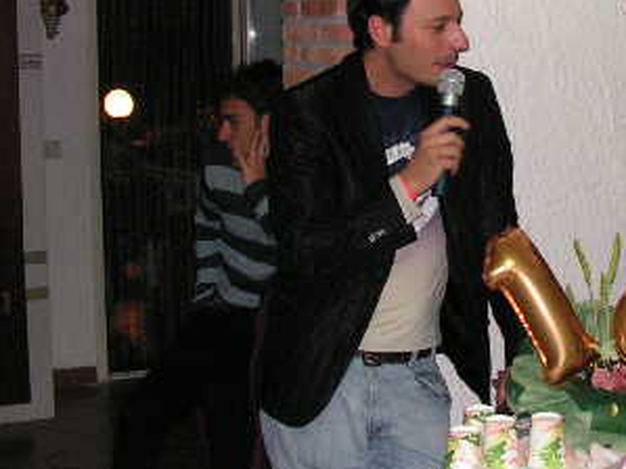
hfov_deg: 24.9
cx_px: 498
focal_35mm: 77
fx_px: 1392
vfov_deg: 19.1
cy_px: 149
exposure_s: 1/40
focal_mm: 6
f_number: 3.2
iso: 200
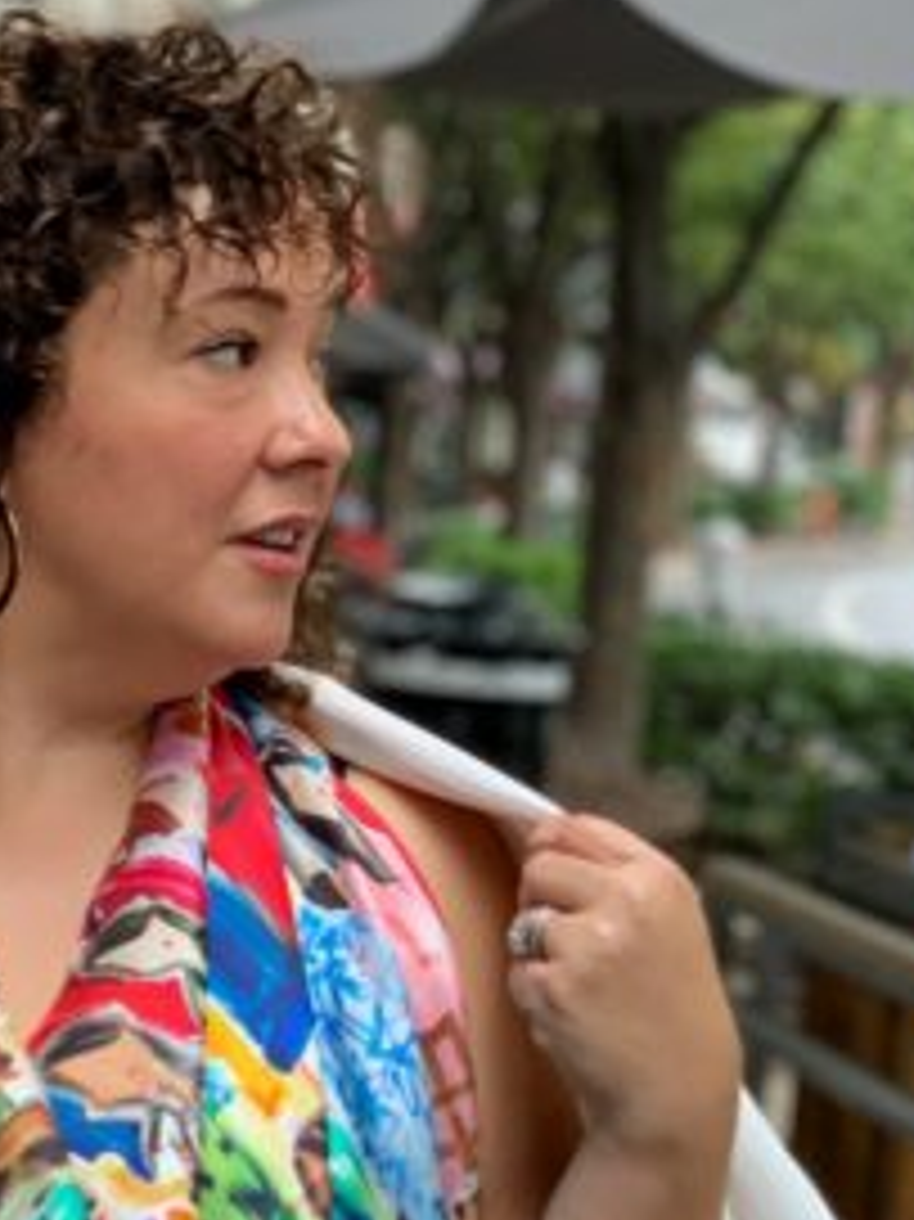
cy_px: 1177
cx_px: -126
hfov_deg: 11.4
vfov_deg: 15.2
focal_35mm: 128
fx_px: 4510
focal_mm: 6
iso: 64
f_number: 2.4
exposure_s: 1/122
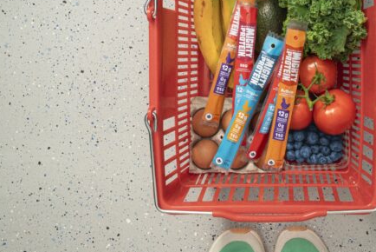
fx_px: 617
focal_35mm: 59
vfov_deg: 22.9
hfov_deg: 33.4
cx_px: 272
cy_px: 80
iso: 800
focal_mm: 32
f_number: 5.6
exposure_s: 1/15
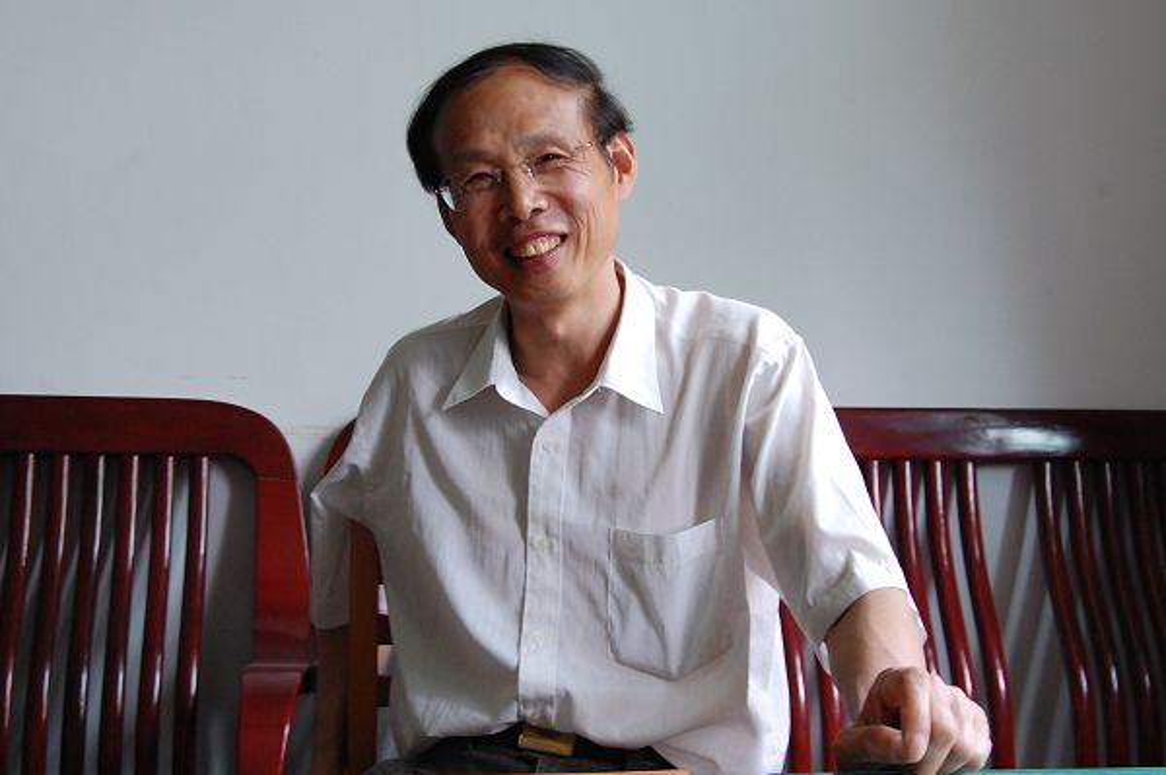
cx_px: 583
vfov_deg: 28.9
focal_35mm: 46
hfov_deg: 42.4
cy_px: 388
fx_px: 1505
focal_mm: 31
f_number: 8
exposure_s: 1/15
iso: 800
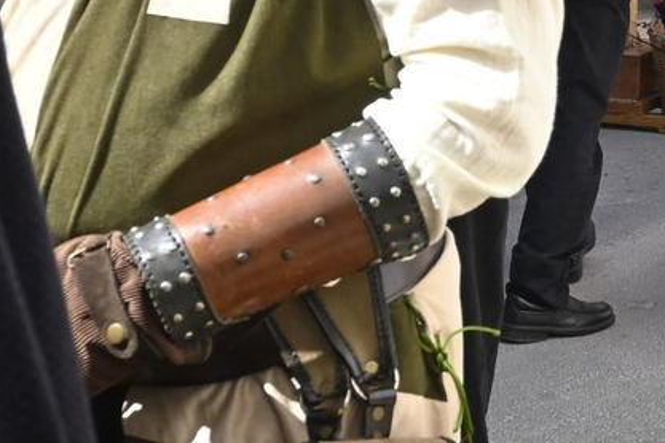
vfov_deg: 11.0
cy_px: -199
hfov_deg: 15.8
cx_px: 939
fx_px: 2233
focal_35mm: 121
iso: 400
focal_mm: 21
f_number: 6.3
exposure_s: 1/640
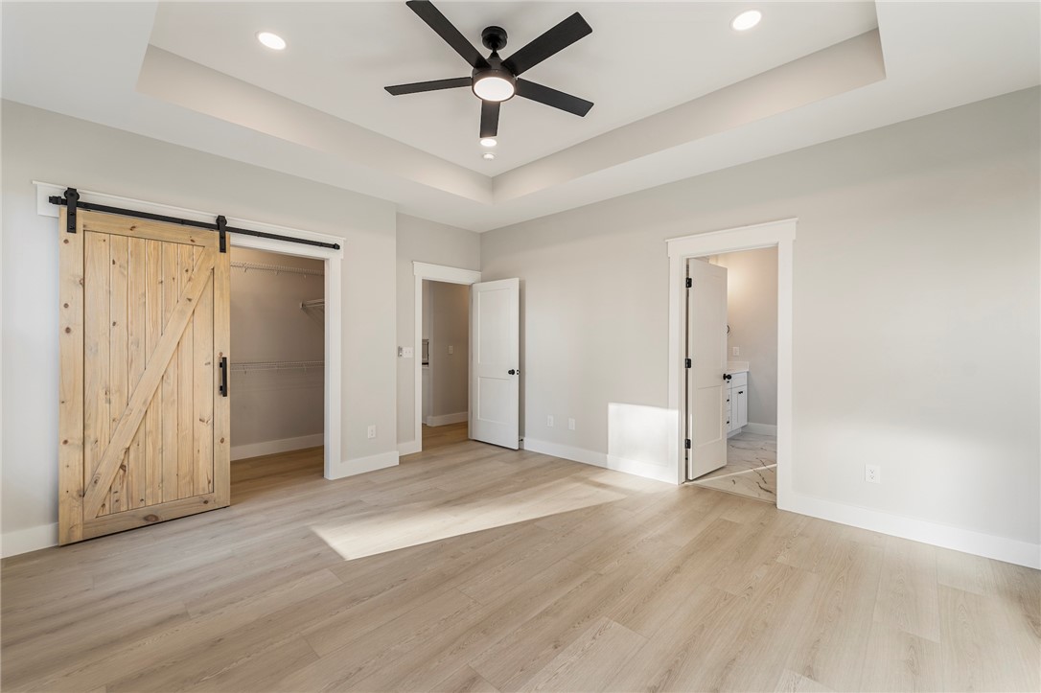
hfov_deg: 104.3
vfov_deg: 81.2
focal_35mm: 14
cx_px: 520
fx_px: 405
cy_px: 346
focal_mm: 14
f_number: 6.3
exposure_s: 1/13
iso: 400
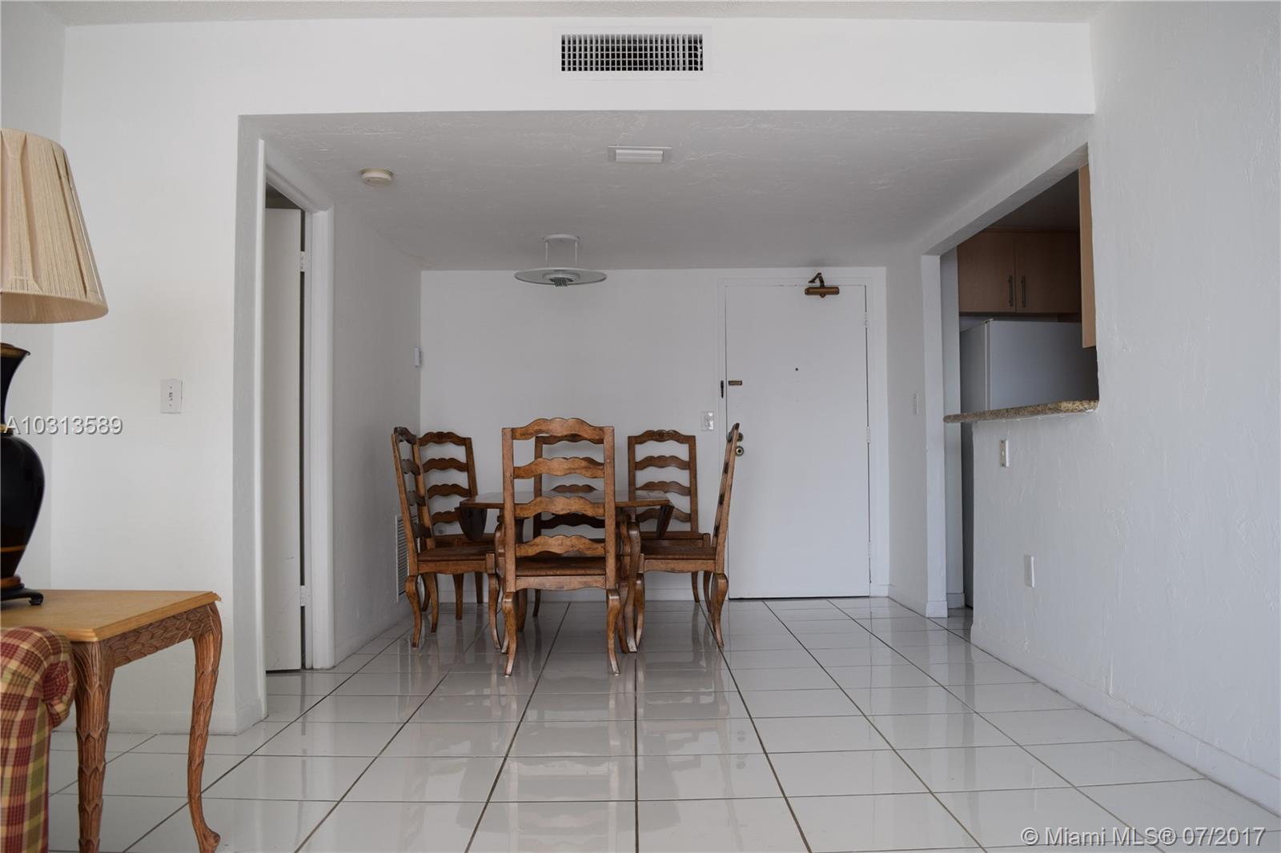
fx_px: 960
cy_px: 426
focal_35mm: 27
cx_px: 640
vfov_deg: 47.9
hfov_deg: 67.4
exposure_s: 1/100
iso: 400
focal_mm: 18
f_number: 5
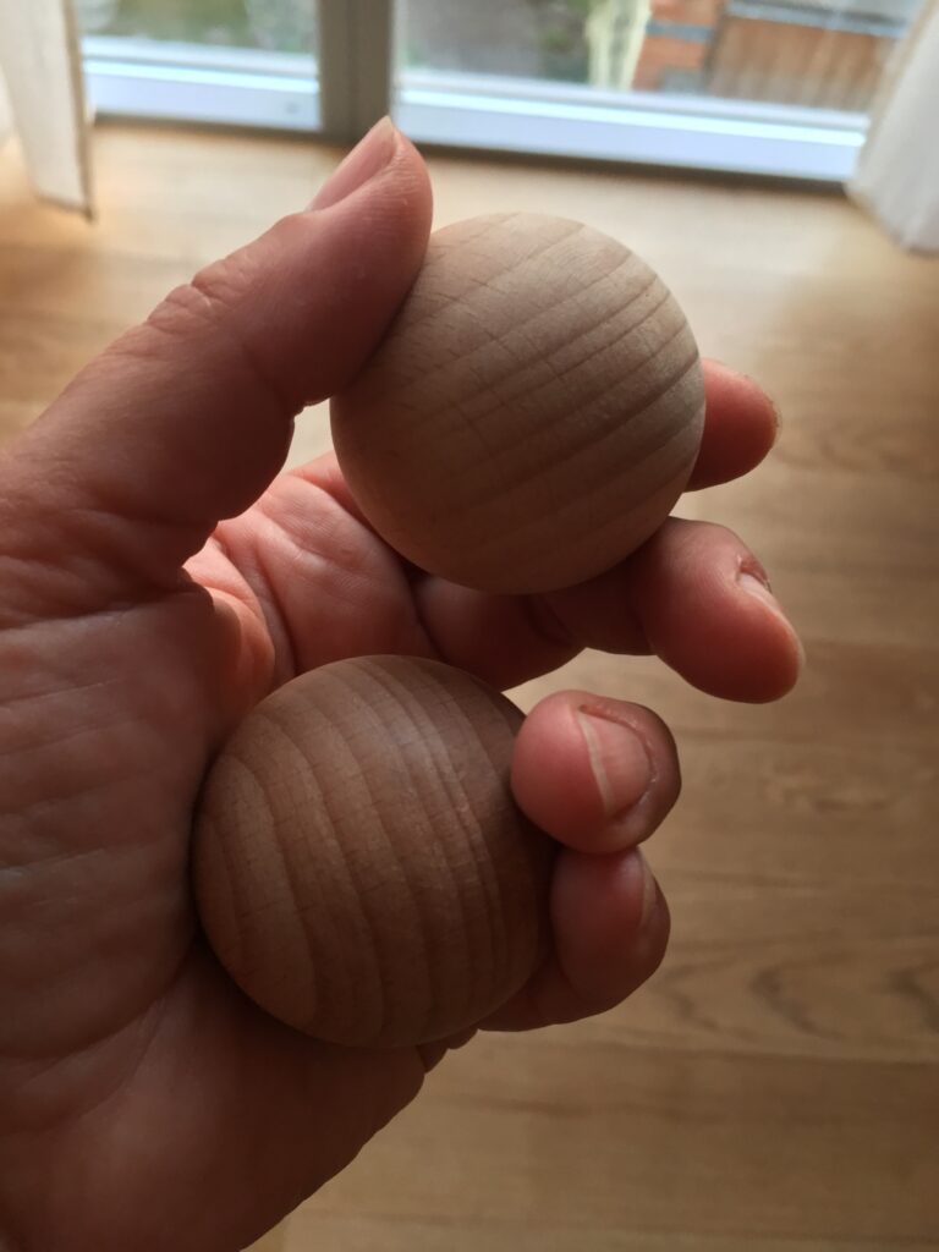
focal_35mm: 29
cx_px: 470
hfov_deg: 48.2
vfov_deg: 61.7
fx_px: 1049
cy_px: 626
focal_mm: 4.15
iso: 200
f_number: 2.2
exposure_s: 1/33
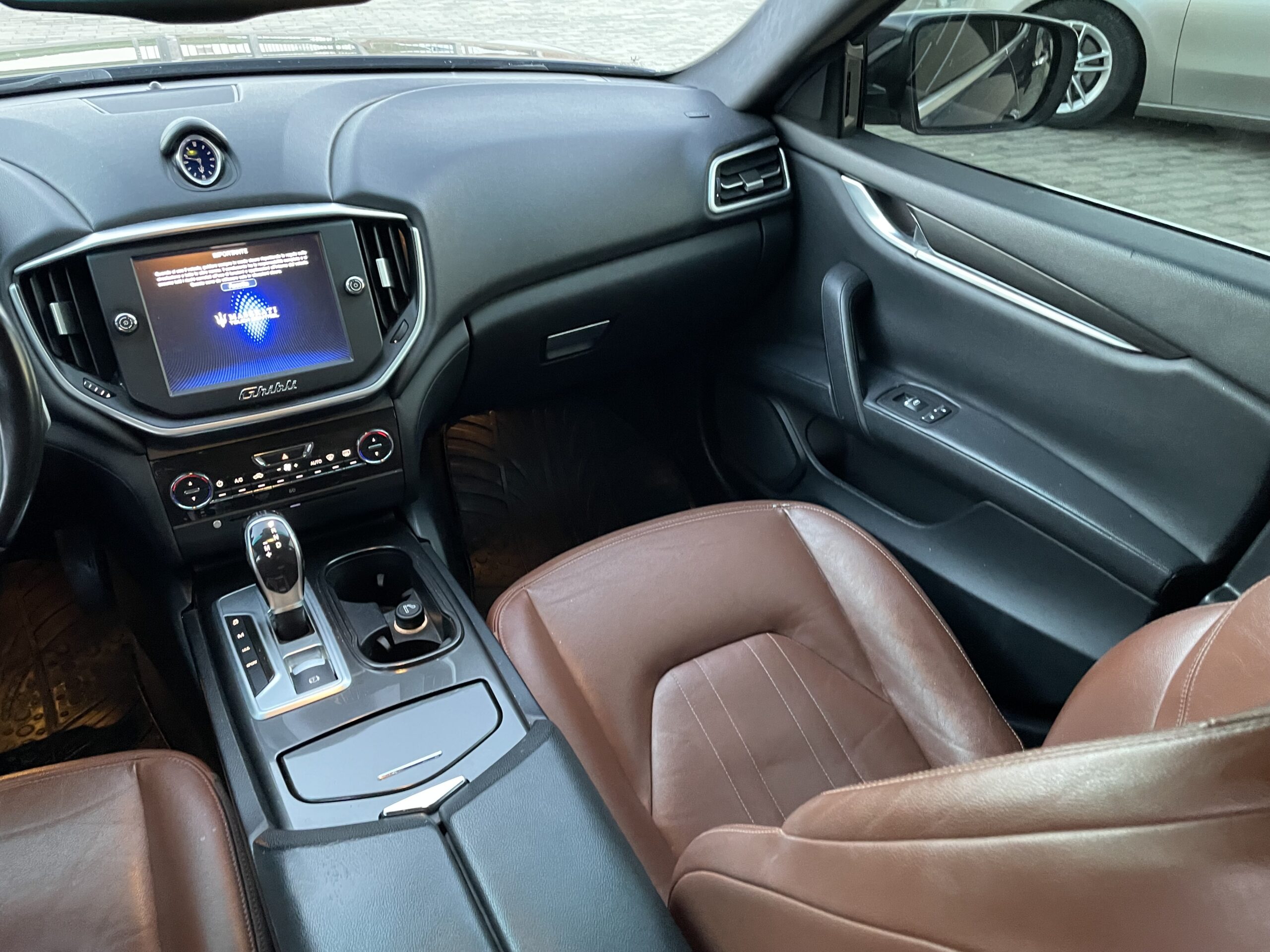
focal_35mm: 26
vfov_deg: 53.1
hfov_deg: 67.3
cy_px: 476
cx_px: 635
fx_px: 954
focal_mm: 4.2
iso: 640
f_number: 1.6
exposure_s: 1/33
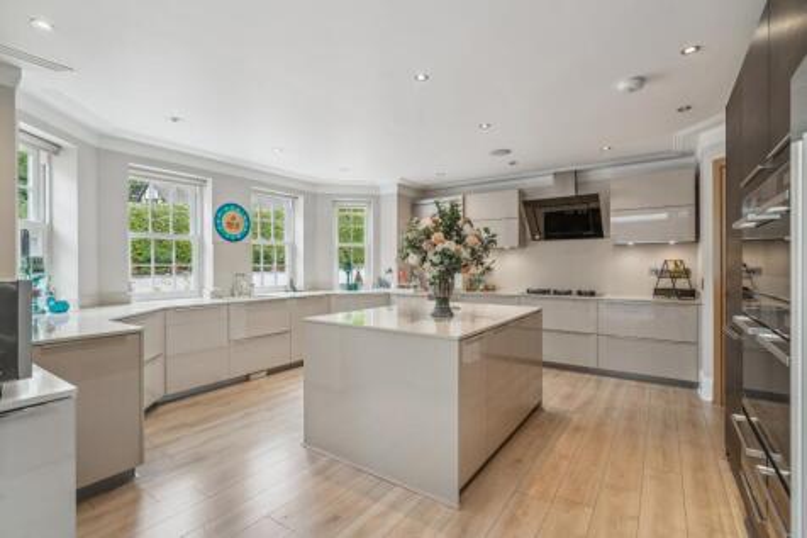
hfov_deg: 96.8
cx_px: 404
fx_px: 359
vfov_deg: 73.7
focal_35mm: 16
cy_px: 269
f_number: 6.3
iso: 640
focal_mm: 16
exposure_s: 1/25
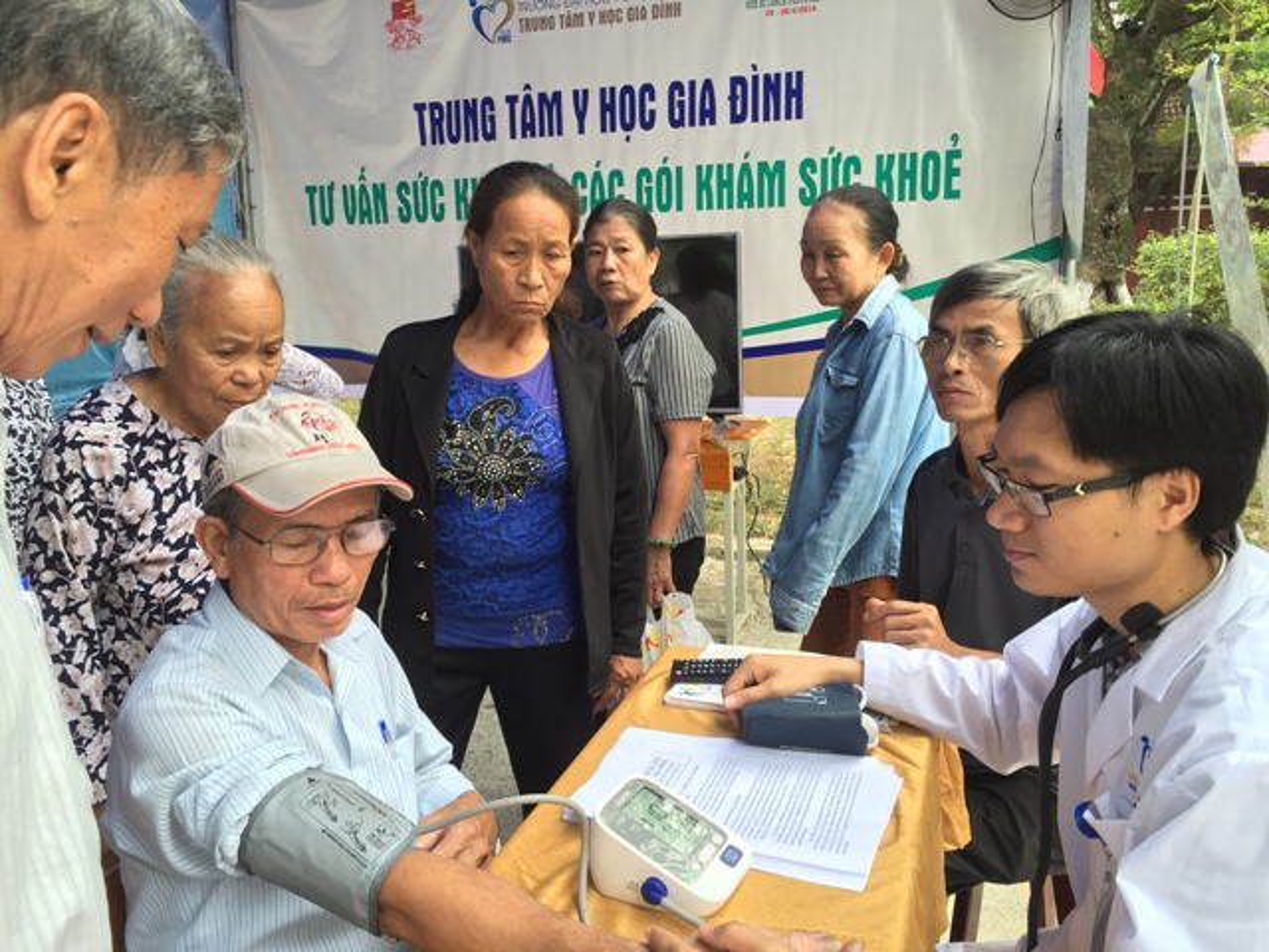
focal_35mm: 29
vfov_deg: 48.2
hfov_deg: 61.7
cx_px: 634
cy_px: 476
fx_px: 1063
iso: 50
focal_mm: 4.15
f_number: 2.2
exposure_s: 1/100
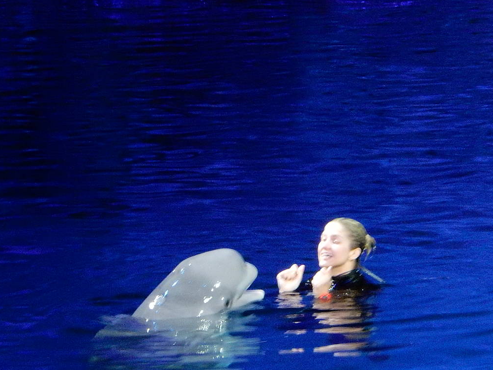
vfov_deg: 3.5
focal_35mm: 426
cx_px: 326
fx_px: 6066
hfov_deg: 4.7
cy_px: 221
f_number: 5.9
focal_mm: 47.8
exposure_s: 1/20
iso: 1600
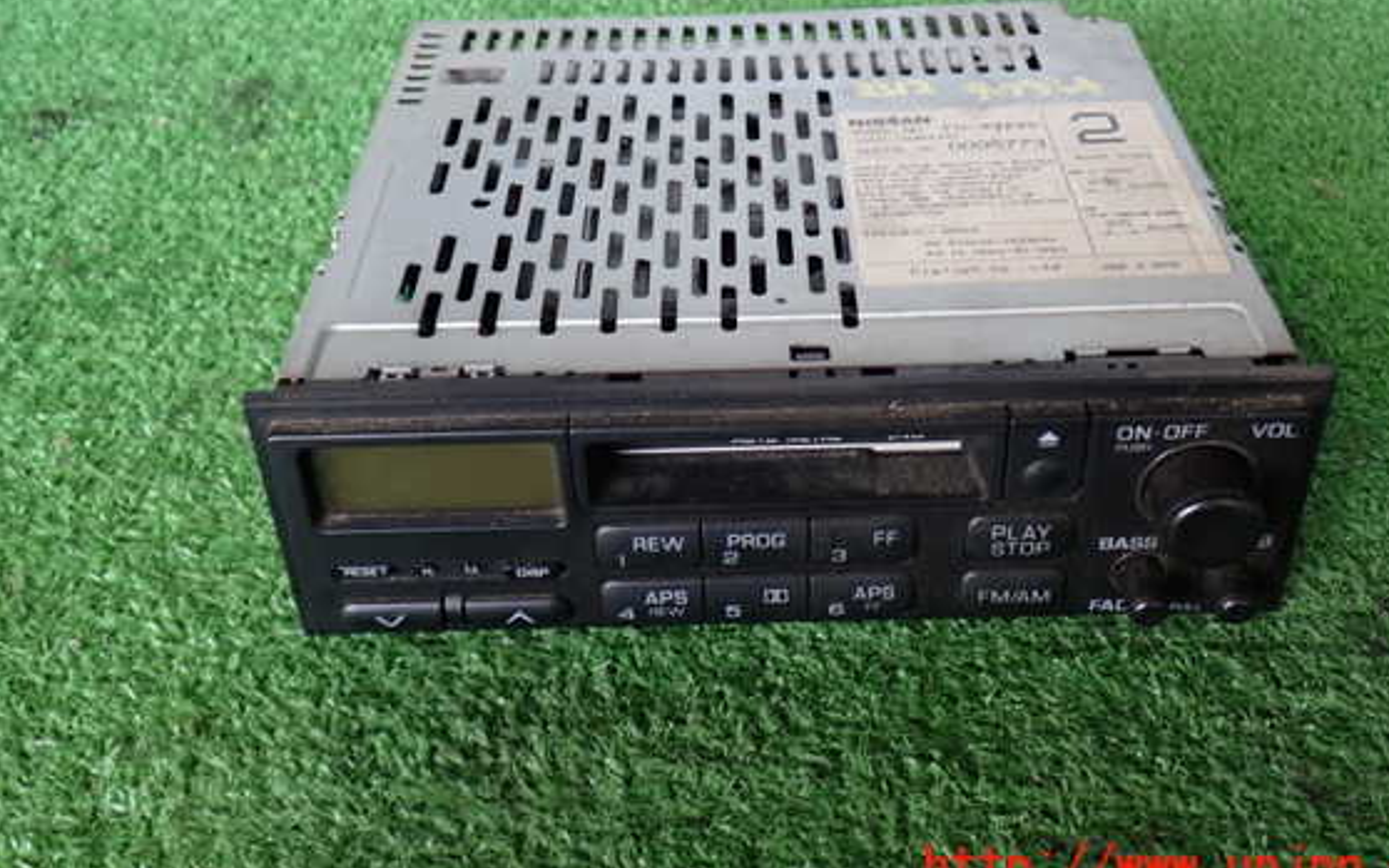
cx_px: 739
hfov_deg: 48.2
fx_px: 1552
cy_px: 341
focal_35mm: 41
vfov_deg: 31.2
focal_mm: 6.37
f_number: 2.5
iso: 320
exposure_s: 1/40
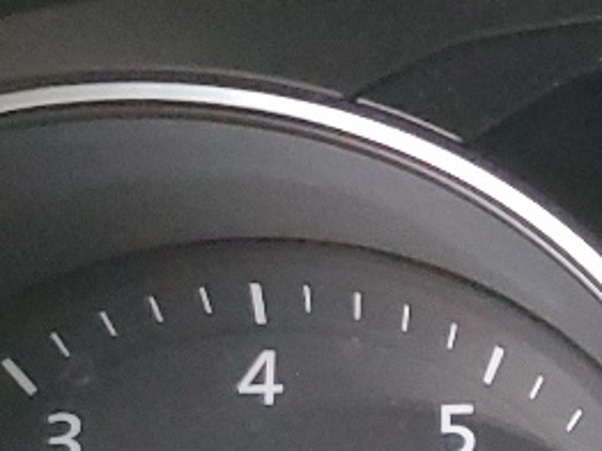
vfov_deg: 9.2
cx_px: 1066
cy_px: 552
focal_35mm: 159
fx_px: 2763
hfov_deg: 11.6
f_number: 1.5
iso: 298
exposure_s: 1/17
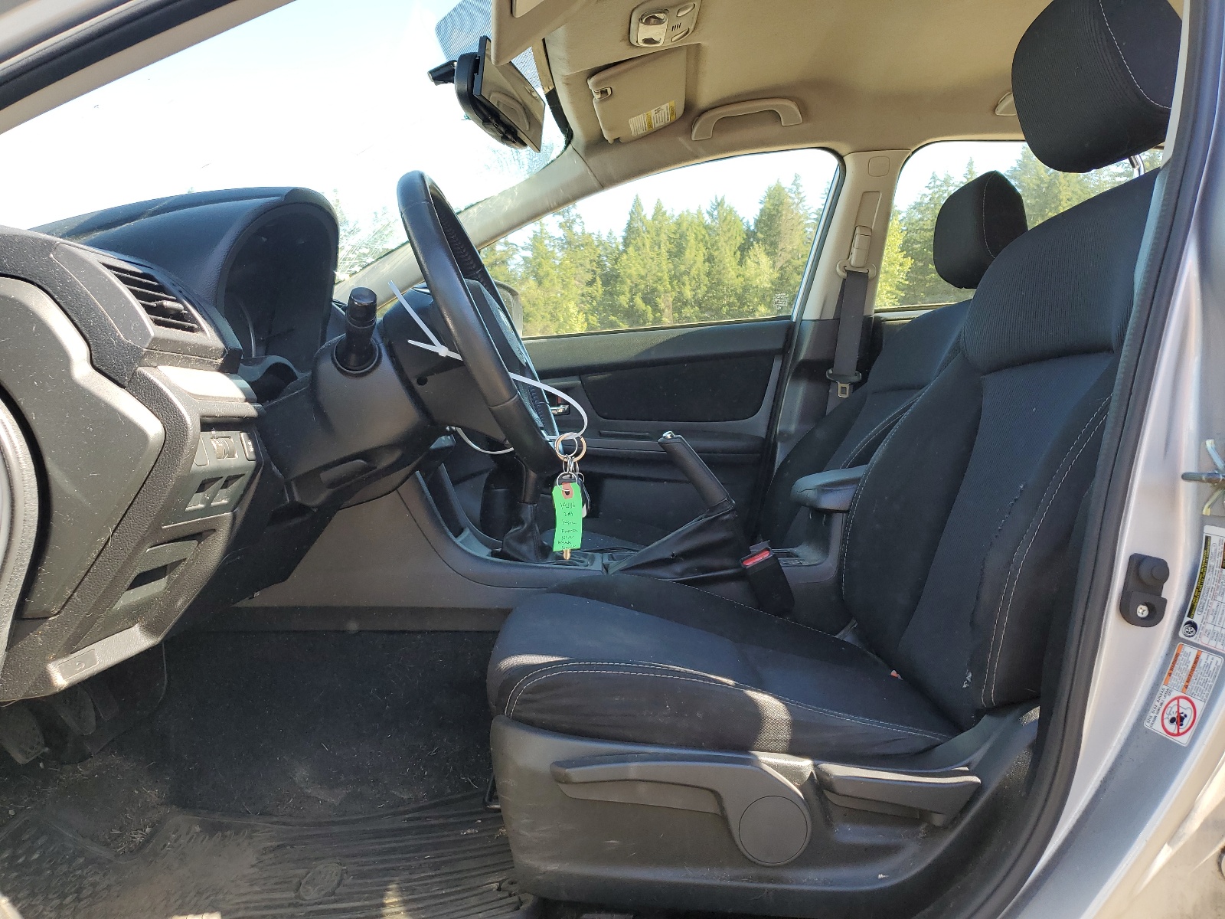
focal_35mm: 26
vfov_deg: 53.1
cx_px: 612
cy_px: 460
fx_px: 920
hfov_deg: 67.3
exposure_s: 1/286
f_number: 1.5
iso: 50
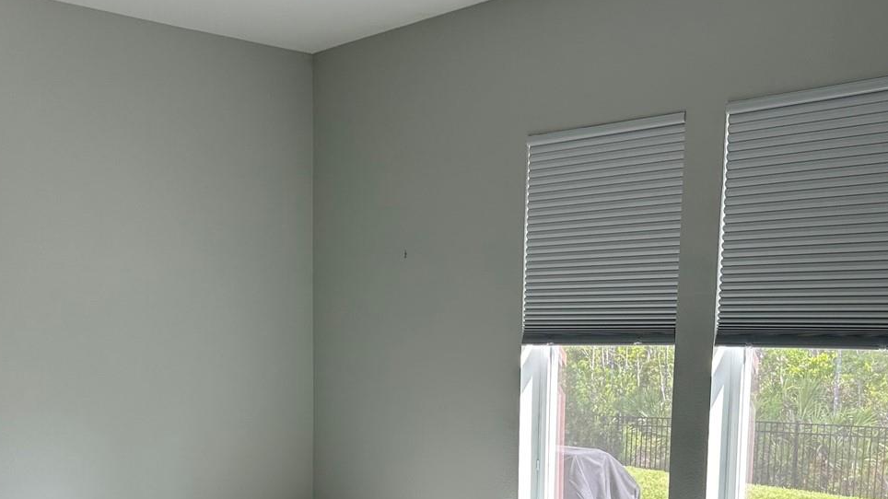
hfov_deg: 43.7
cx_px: 459
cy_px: 468
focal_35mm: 47
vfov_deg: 24.5
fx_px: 1107
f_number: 1.5
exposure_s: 1/206
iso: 40
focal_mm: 5.7
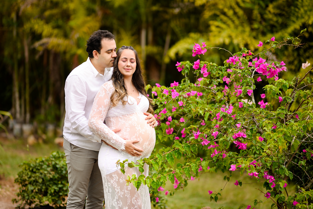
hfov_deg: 23.9
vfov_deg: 16.1
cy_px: 104
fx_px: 739
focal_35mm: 85
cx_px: 156
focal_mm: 85
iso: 100
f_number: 1.4
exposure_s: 1/1000
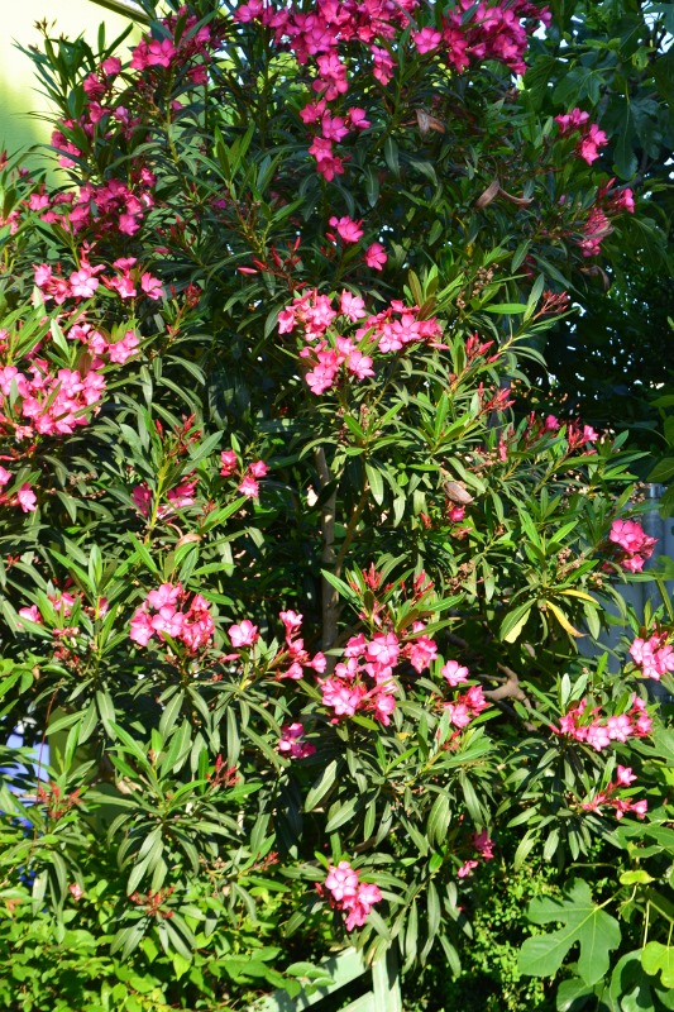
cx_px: 337
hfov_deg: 16.5
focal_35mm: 82
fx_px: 2318
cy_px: 506
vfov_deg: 24.6
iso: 400
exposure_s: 1/200
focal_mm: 55
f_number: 10
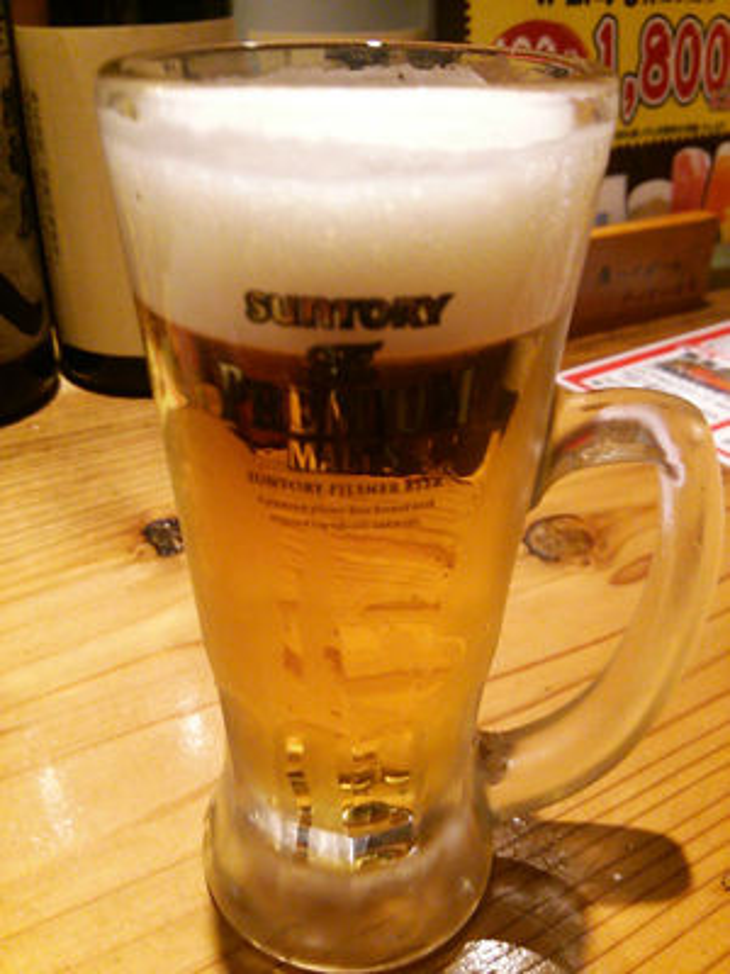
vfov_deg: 60.0
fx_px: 844
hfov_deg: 46.8
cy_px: 487
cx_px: 365
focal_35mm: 30
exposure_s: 1/25
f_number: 1.94
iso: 250
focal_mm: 4.06
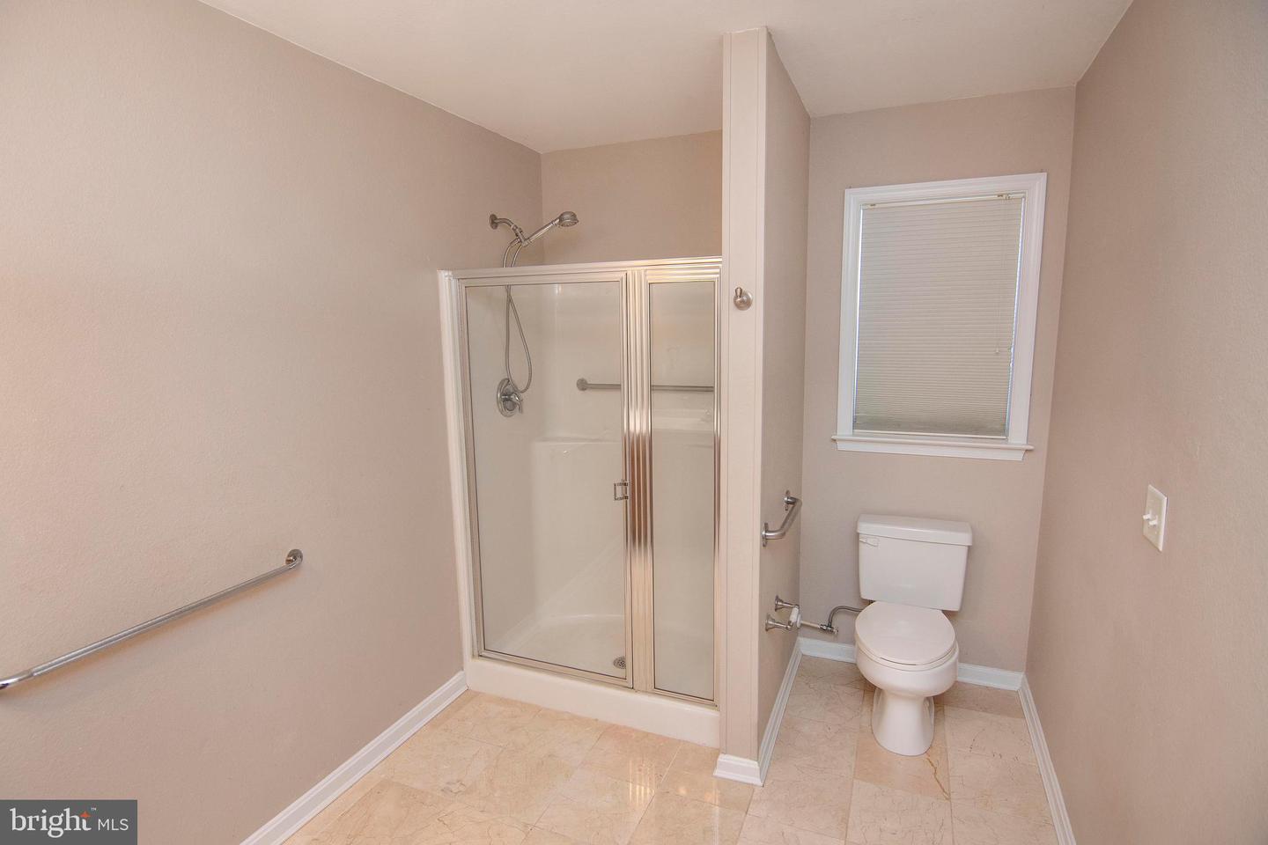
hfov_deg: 90.0
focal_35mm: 18
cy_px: 422
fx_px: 634
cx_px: 634
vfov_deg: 67.4
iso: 500
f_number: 5.6
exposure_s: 1/80
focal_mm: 12
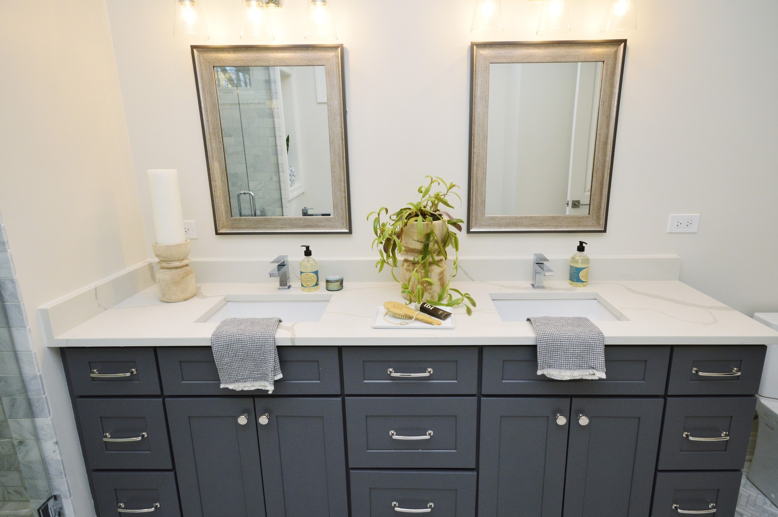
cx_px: 389
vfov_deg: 63.1
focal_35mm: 20
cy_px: 258
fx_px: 421
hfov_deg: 85.5
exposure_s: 1/100
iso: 800
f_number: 11
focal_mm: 13
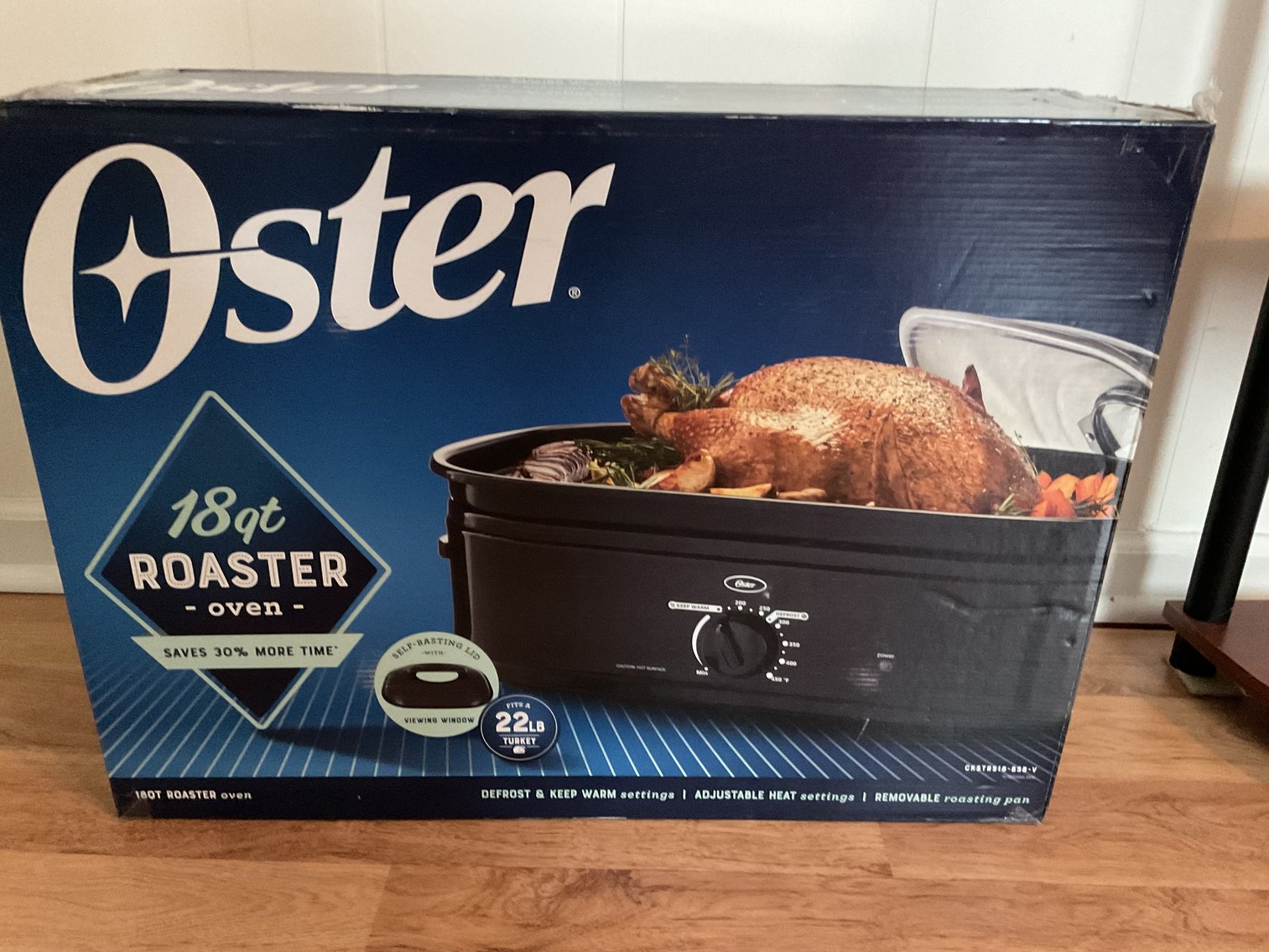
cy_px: 476
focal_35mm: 29
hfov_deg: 61.7
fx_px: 1063
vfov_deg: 48.2
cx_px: 634
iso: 500
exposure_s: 1/24
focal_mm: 3
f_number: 1.8
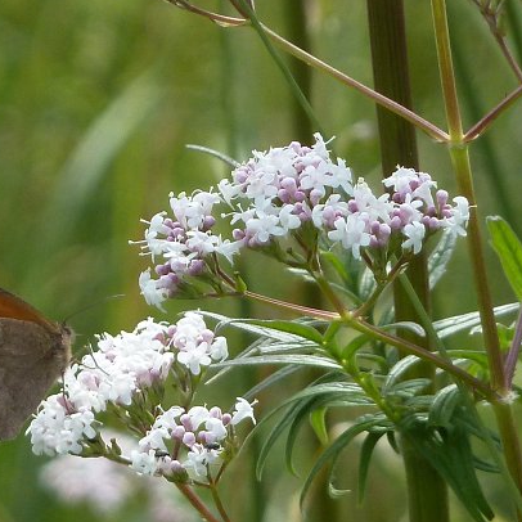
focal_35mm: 889
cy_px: 427
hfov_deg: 2.0
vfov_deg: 2.0
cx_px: 210
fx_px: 15167
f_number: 4.9
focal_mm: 49.2
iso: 160
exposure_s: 1/320
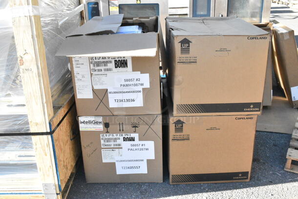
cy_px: 100
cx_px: 149
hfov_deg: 51.2
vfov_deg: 35.6
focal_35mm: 38
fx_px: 311
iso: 6400
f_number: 14
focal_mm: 25
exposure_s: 1/800
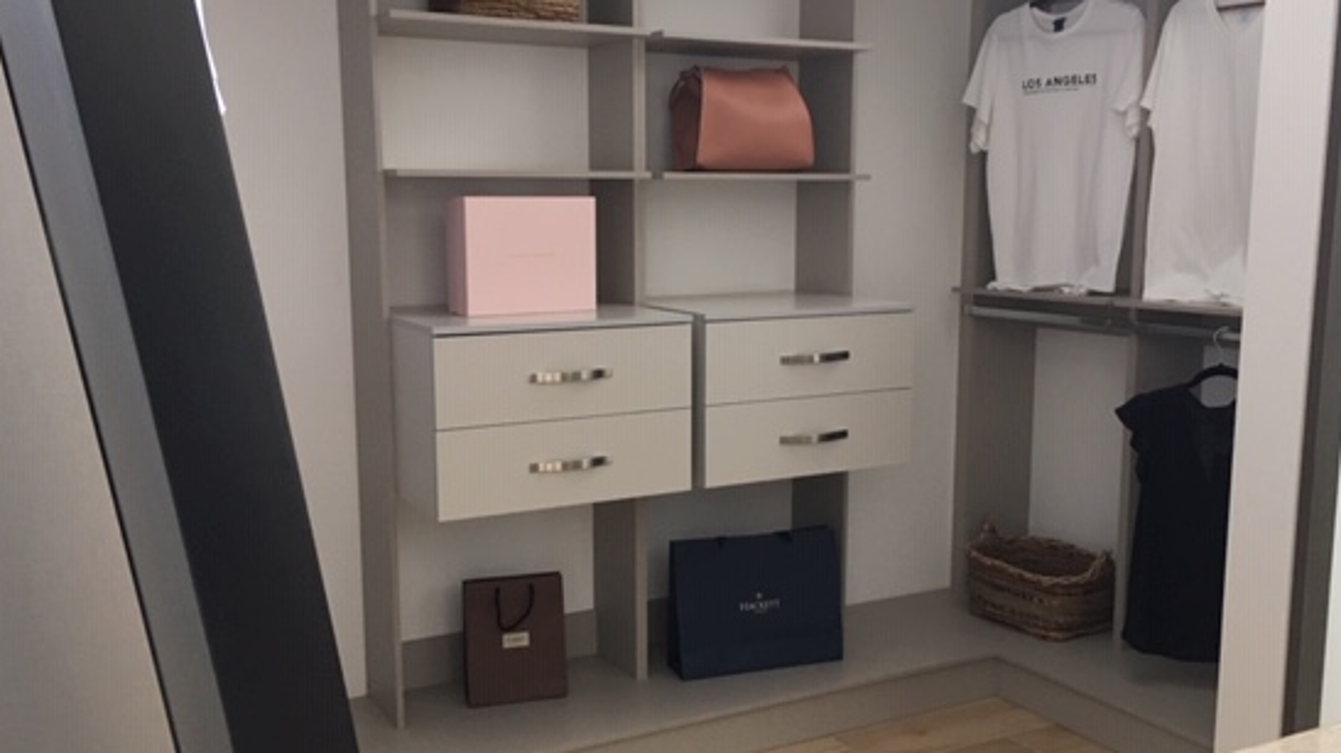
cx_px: 711
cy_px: 424
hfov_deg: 54.0
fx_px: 1315
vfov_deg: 31.9
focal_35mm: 37
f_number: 2.2
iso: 125
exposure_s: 1/30
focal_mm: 4.15
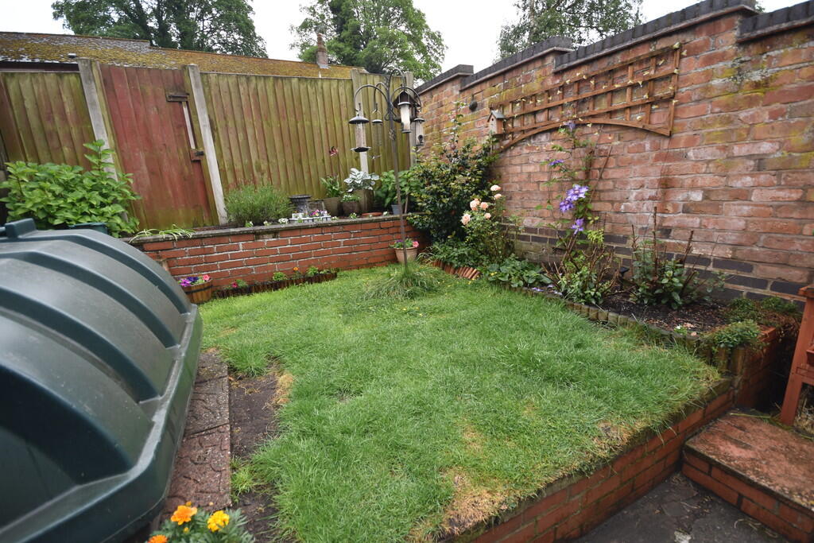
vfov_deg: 77.3
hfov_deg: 100.4
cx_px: 407
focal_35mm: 15
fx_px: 339
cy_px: 272
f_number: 5.6
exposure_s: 1/250
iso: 200
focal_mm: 10
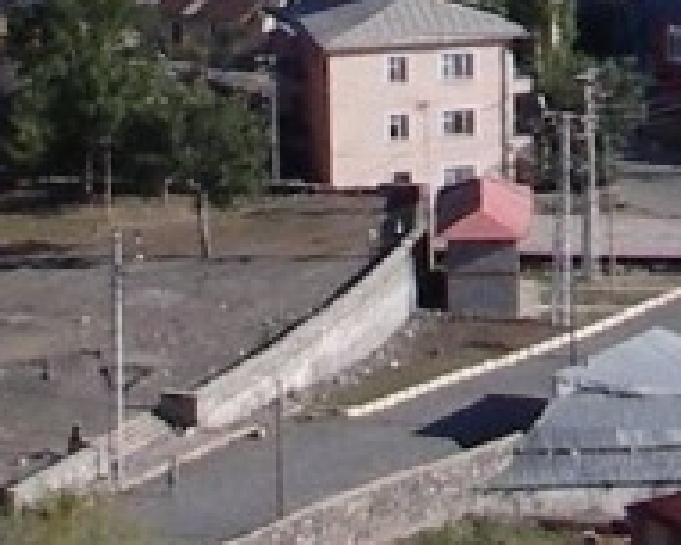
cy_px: -767
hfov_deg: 6.8
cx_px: 910
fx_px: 5664
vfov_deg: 5.3
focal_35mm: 281
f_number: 6.6
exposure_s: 1/250
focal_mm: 6.3
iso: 80
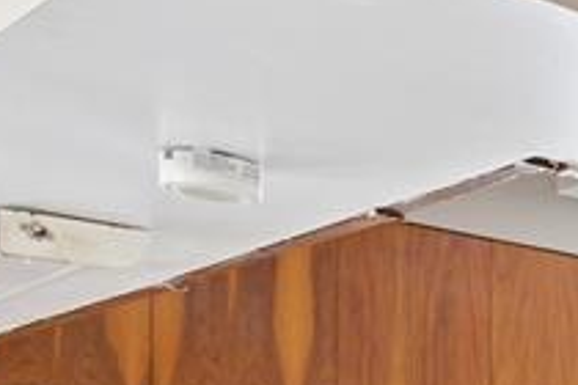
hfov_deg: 15.2
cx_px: 1373
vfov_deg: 15.8
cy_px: 613
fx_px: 1252
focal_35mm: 78
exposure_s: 1/5
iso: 100
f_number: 6.3
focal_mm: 16
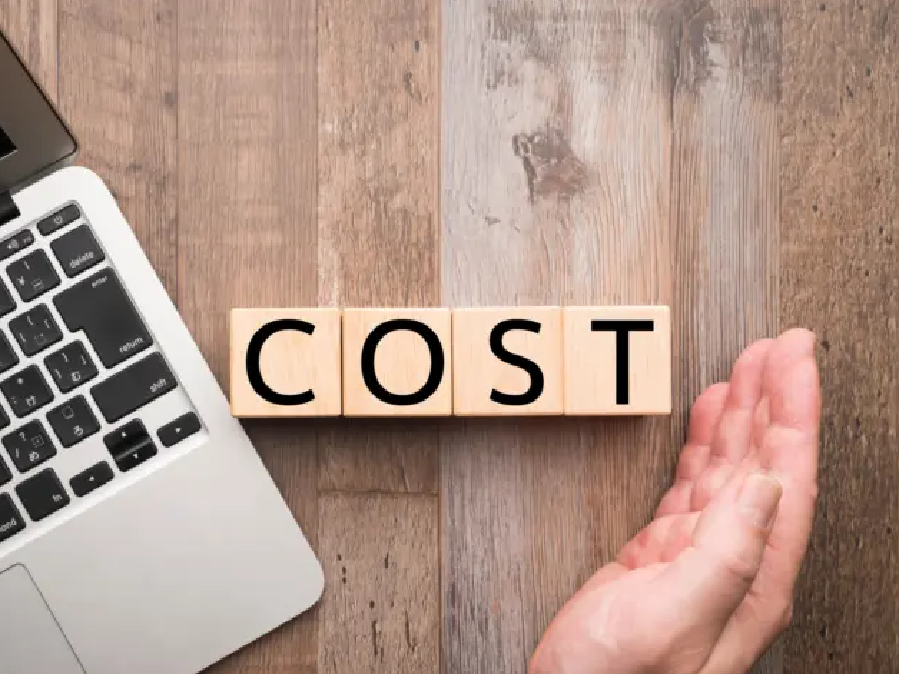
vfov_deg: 24.4
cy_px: 378
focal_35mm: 60
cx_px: 348
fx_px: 1558
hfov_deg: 32.1
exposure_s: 1/125
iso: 200
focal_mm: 49
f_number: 8
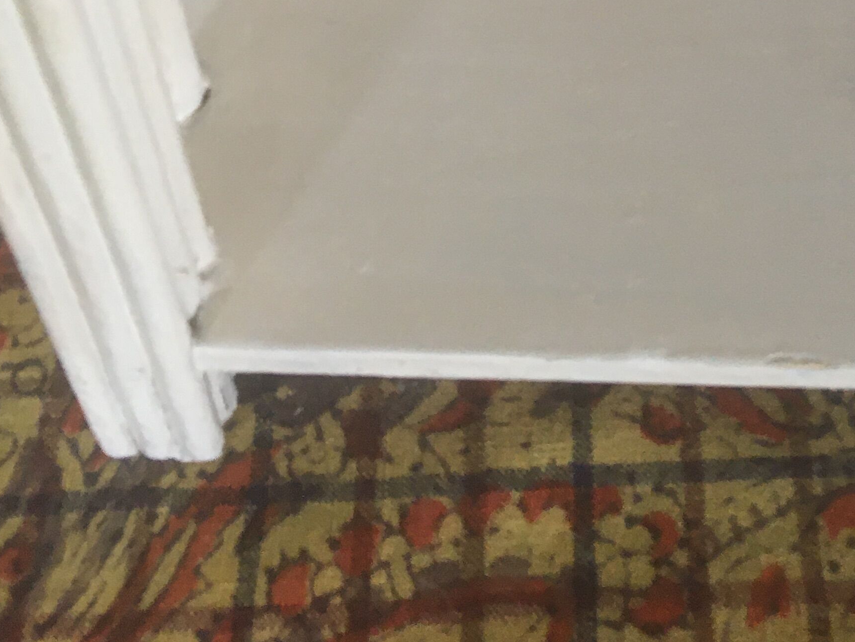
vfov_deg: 18.9
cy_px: -337
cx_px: 628
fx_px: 1680
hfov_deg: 28.2
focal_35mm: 68
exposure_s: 1/33
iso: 100
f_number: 2.2
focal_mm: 4.15
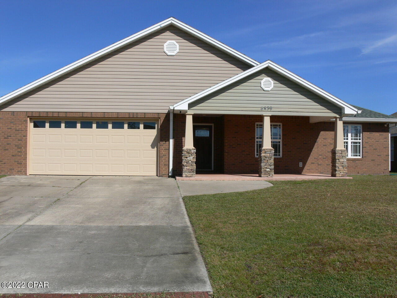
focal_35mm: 35
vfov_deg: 40.7
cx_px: 198
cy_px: 149
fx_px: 401
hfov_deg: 52.6
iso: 80
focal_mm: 7.4
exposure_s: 1/400
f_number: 7.1
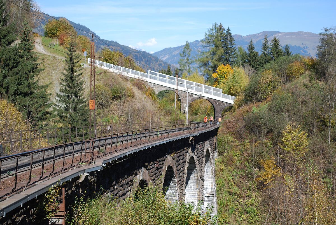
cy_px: 112
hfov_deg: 26.0
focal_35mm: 78
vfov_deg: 17.6
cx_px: 168
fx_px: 729
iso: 100
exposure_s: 1/200
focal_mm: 52
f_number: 7.1
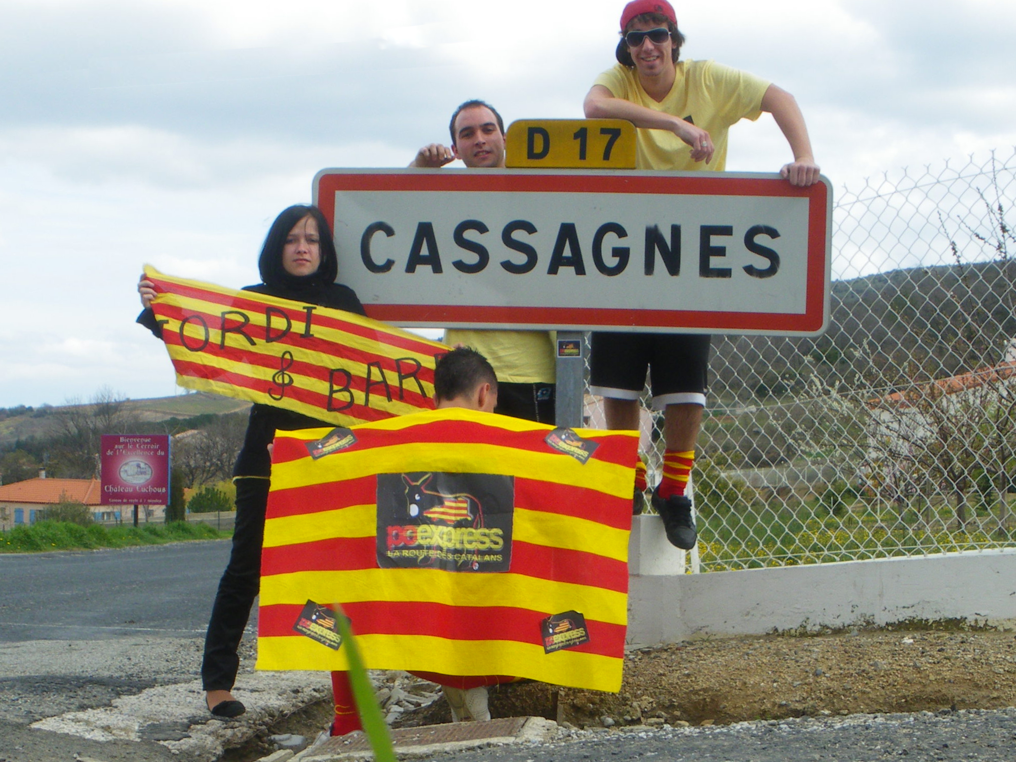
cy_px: 381
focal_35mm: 36
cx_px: 508
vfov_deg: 39.7
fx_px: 1057
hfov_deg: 51.4
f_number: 5.4
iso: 64
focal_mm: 6.3
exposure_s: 1/200
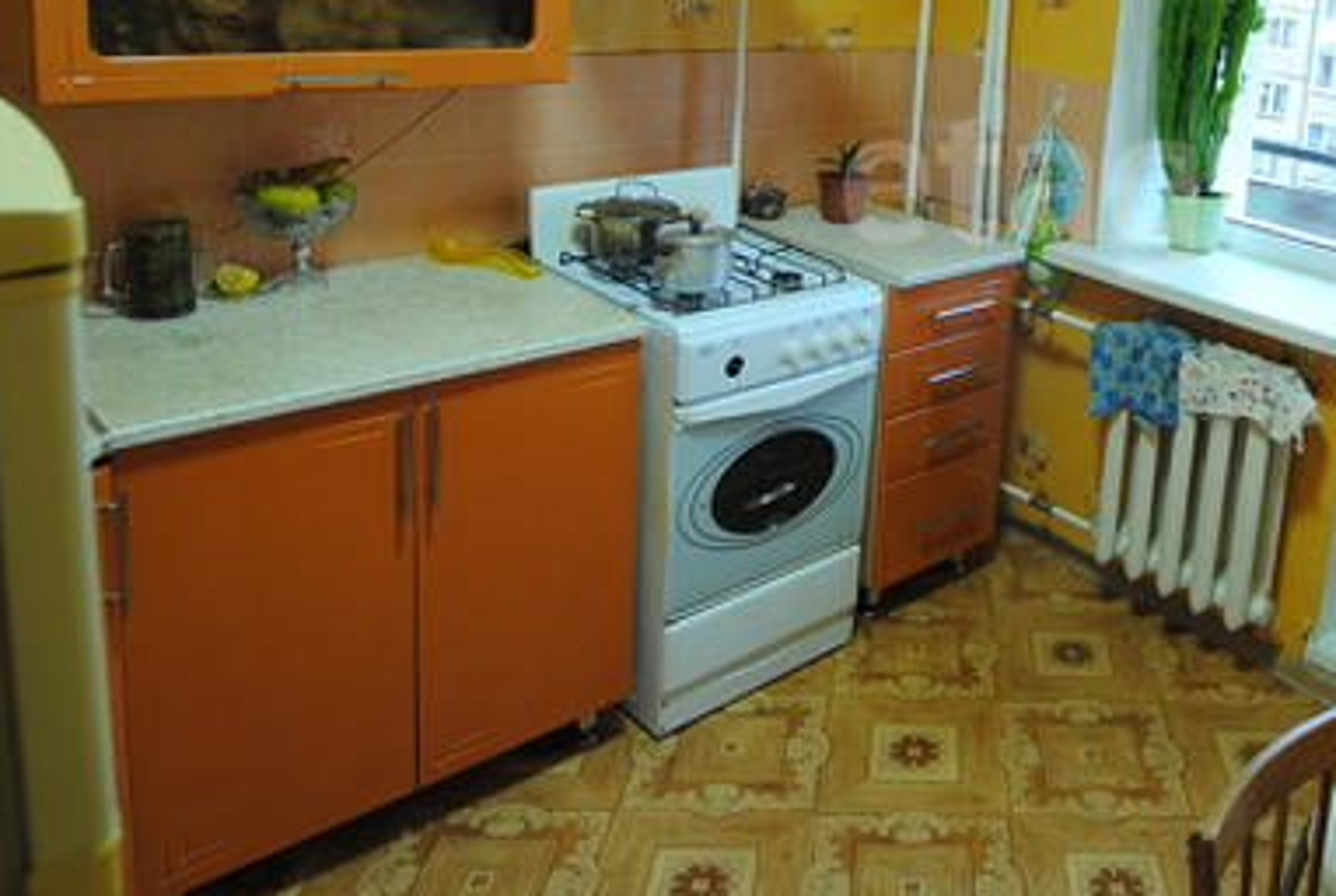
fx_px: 1150
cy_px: 168
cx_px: 1049
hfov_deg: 56.4
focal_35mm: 31
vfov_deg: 40.6
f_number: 3.5
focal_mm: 11
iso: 400
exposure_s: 1/30
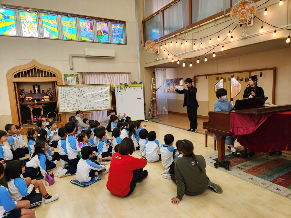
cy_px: 109
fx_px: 193
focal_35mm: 23
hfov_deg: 73.9
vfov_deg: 58.9
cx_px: 146
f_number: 1.8
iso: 64
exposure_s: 1/120
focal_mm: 5.4
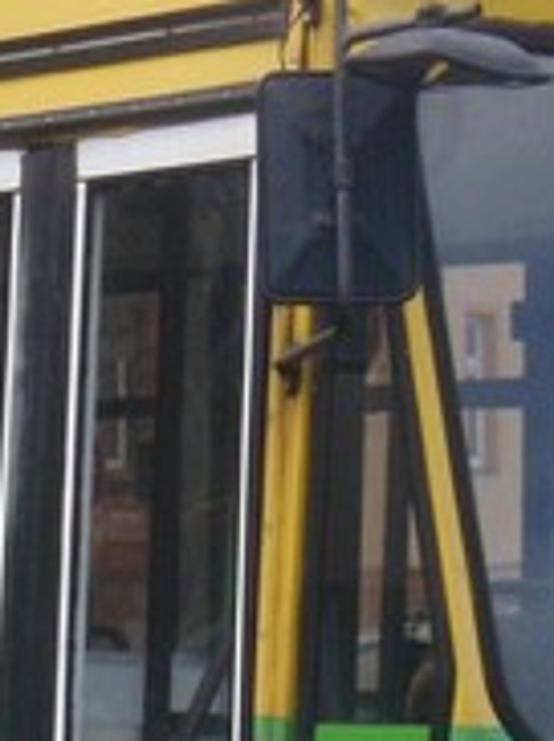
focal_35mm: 238
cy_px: 584
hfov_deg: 6.2
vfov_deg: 8.3
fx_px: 5091
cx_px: 33
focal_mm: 8.69
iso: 160
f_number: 4.2
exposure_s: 1/500
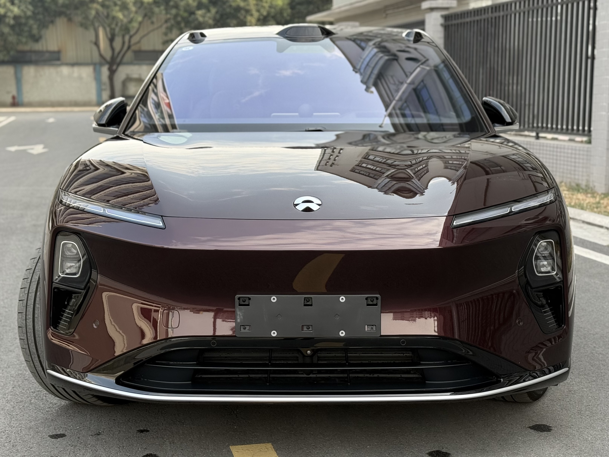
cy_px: 228
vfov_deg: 30.3
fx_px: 844
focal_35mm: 48
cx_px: 304
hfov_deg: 39.7
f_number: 1.78
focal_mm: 6.76
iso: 64
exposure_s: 1/392
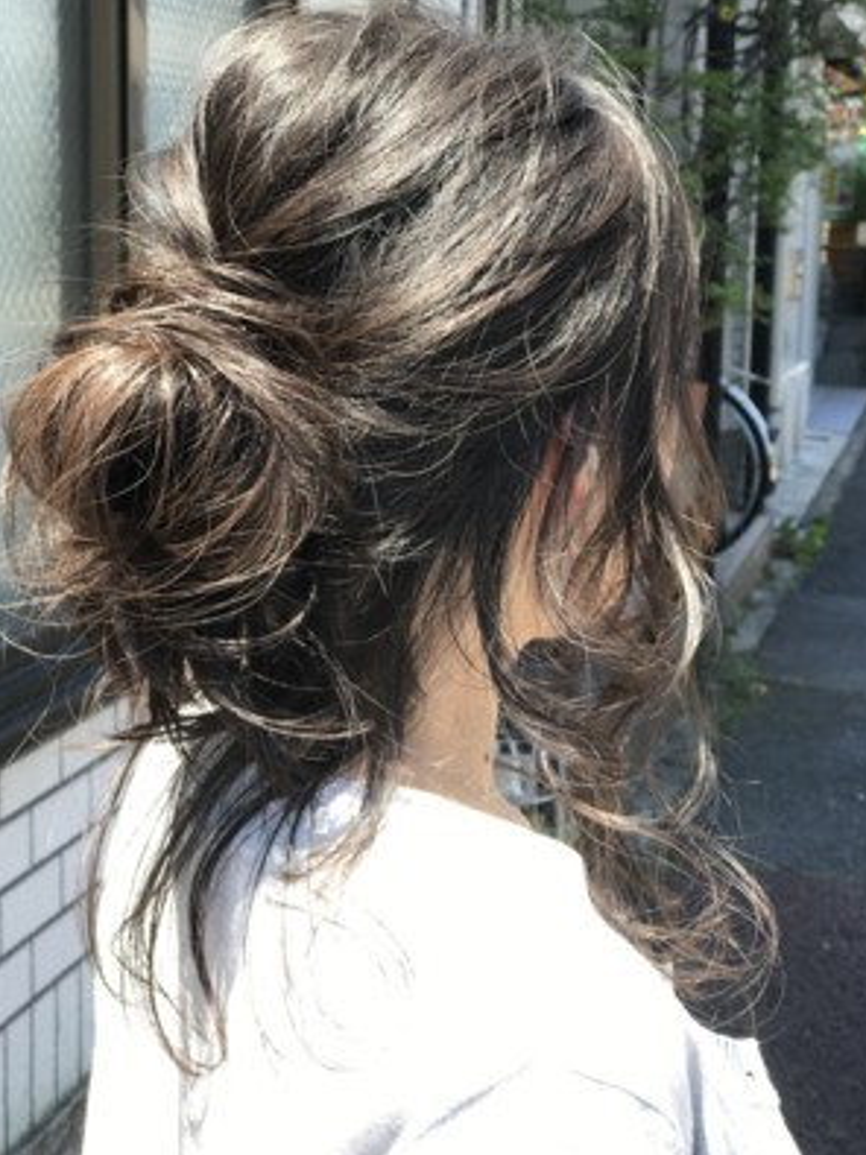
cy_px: 558
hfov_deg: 22.6
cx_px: 442
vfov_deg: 29.8
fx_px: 2169
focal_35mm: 65
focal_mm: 6.6
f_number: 2.8
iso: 25
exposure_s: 1/120
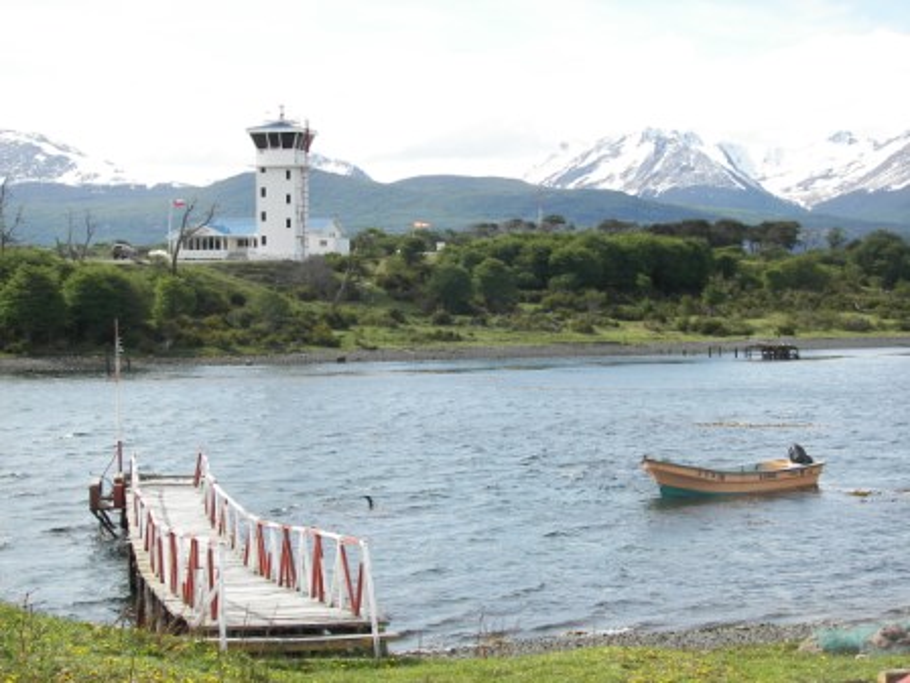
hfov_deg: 26.0
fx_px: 1972
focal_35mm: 75
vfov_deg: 19.6
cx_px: 455
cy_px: 342
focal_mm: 12.4
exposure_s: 1/500
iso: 50
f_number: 2.8
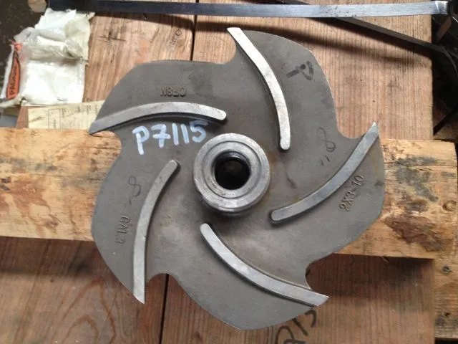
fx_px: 463
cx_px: 229
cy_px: 172
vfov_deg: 40.7
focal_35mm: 35
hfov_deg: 52.6
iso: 80
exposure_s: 1/20
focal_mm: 4.28
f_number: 2.4
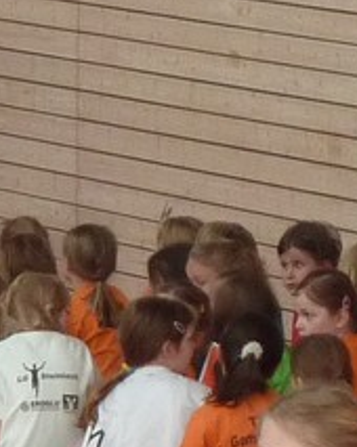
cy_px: 548
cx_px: 319
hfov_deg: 2.4
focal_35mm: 634
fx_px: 8385
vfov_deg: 3.1
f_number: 4.3
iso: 250
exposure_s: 1/40
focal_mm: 15.8
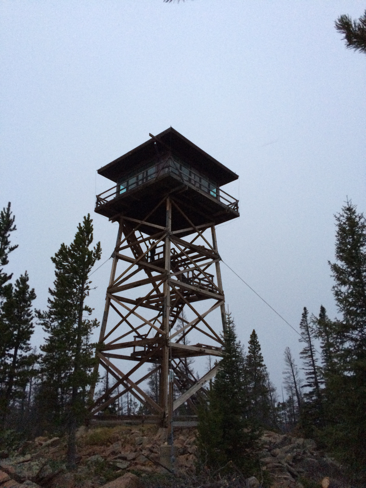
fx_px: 409
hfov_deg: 48.2
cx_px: 183
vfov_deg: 61.7
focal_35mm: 29
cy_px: 244
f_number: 2.2
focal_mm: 4.15
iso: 200
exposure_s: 1/30
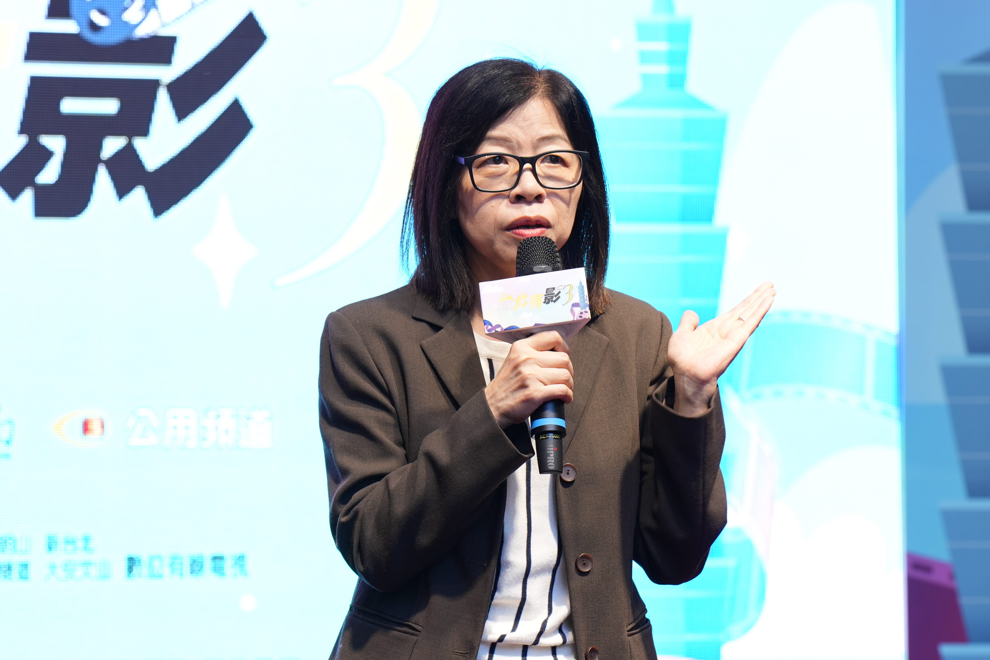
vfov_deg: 5.6
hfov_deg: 8.3
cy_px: 398
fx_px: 6792
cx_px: 520
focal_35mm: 247
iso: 250
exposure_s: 1/125
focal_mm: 156
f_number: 4.5
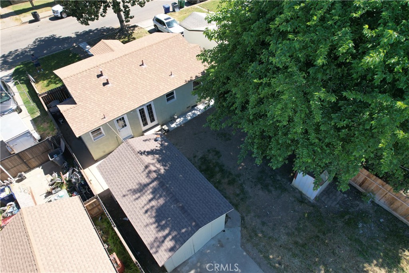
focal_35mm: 22
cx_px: 204
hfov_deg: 78.6
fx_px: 250
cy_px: 136
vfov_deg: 57.2
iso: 100
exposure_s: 1/725
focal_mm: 8.38
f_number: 2.8
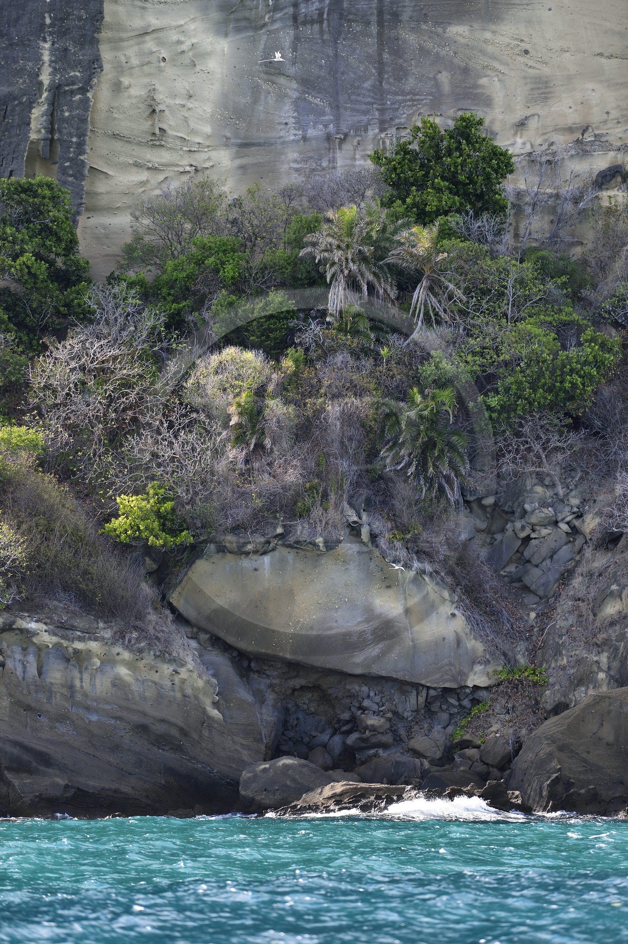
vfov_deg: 10.3
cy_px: 472
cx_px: 314
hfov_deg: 6.9
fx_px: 5240
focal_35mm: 200
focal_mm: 200
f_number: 2.8
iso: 200
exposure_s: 1/800
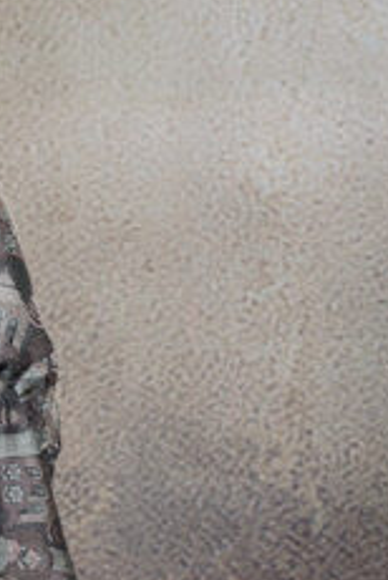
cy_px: 772
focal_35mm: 250
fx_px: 4029
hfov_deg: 5.5
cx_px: -50
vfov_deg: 8.1
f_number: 6.3
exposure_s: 1/160
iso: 125
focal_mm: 64
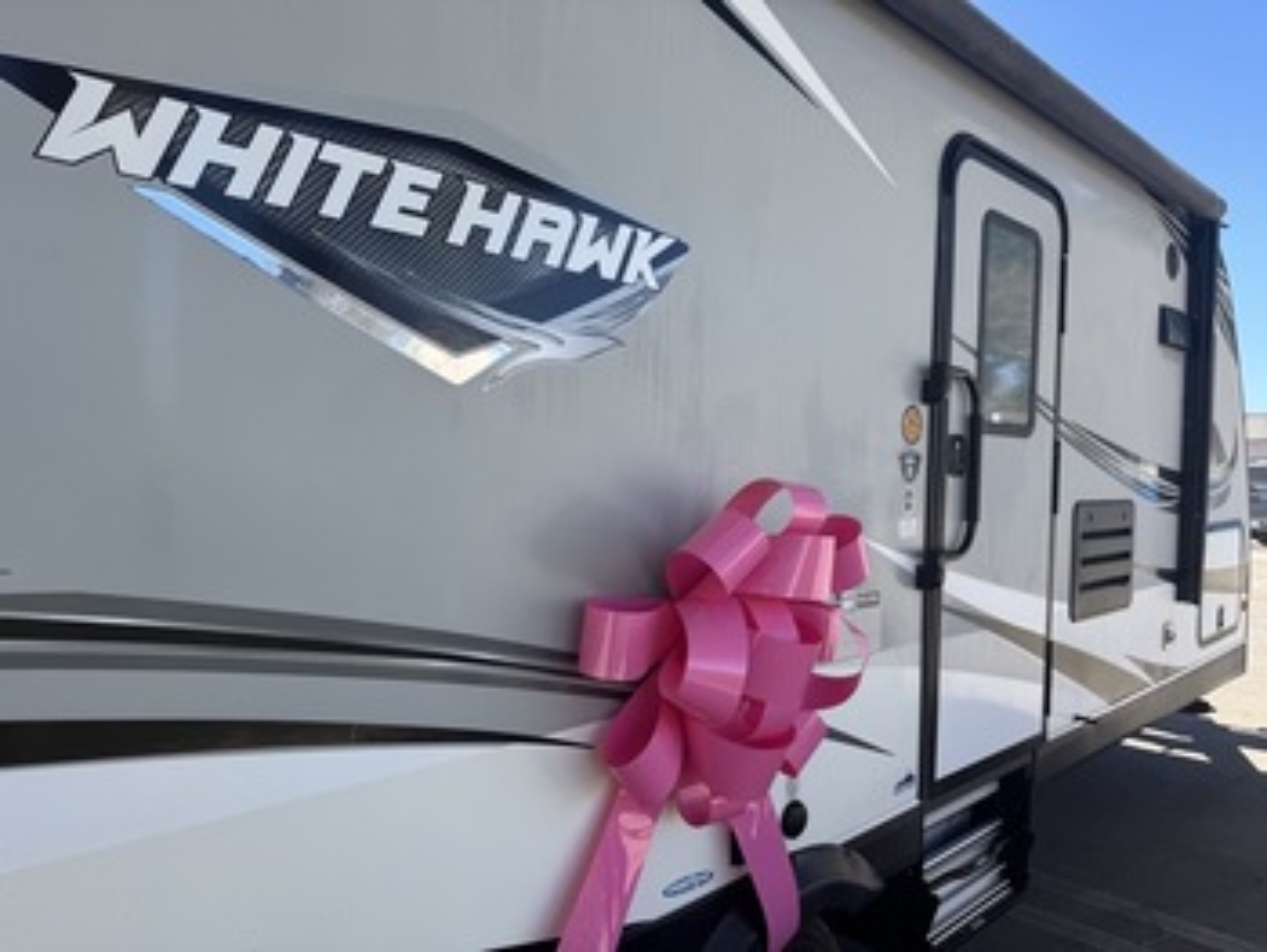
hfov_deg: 71.6
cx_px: 634
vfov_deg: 56.9
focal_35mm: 24
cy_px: 476
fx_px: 879
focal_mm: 6.76
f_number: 1.78
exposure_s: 1/1238
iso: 80
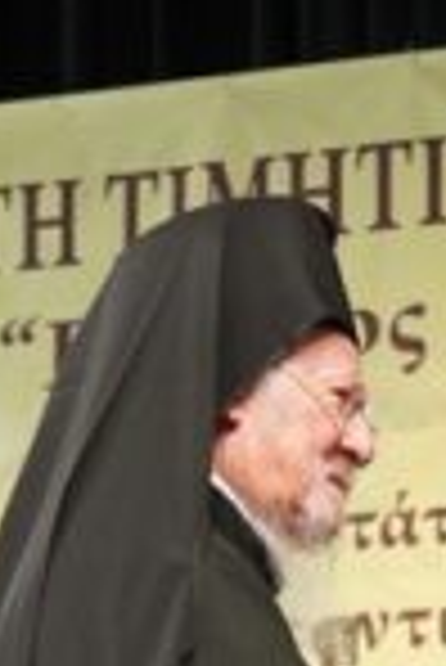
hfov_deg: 9.3
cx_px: 369
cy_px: 1012
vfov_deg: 13.1
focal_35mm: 147
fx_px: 2725
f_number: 4
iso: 4000
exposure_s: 1/160
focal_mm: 29
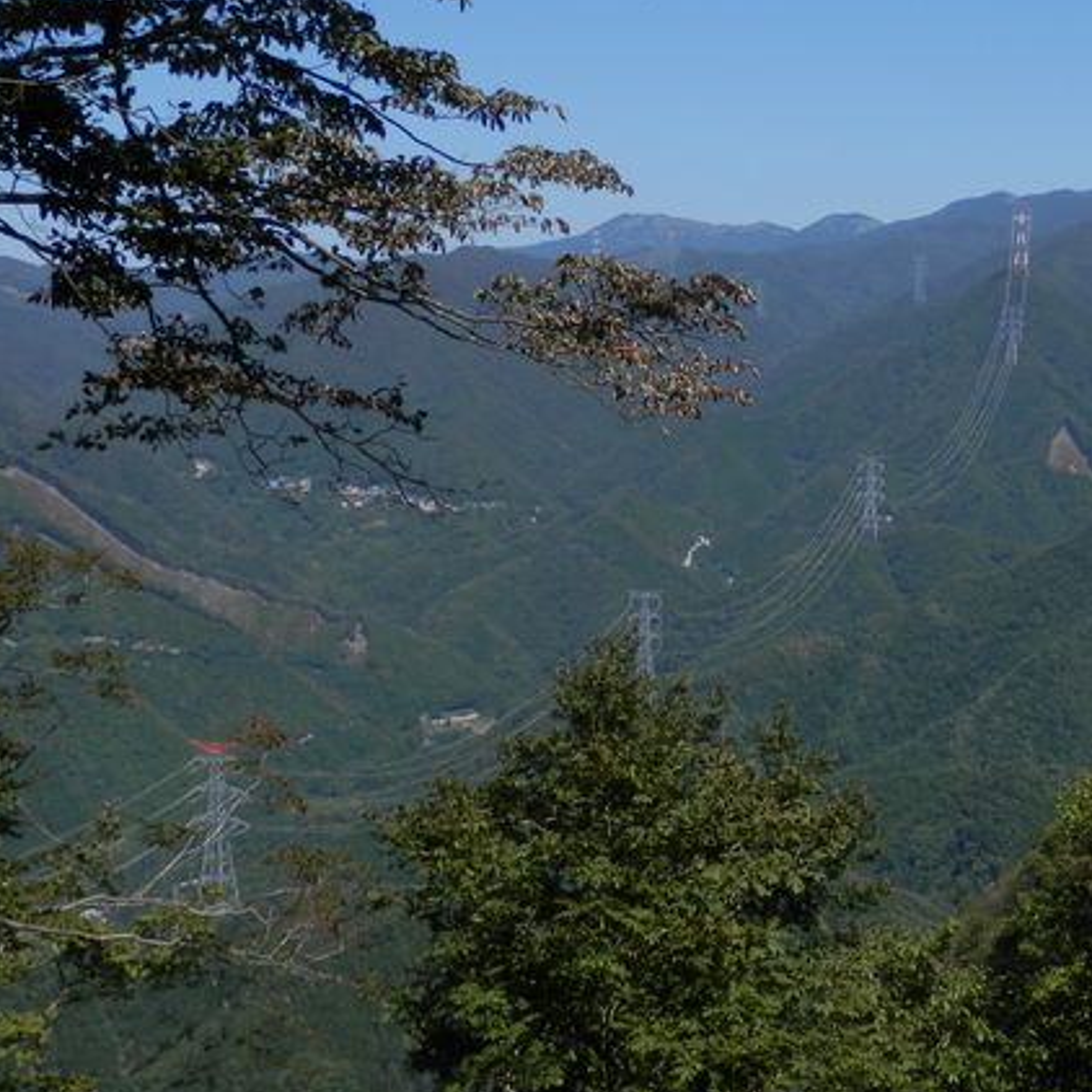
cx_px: 805
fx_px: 2213
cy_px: 479
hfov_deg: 27.4
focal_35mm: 62
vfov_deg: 27.7
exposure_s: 1/160
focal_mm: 6.6
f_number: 10.1
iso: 80
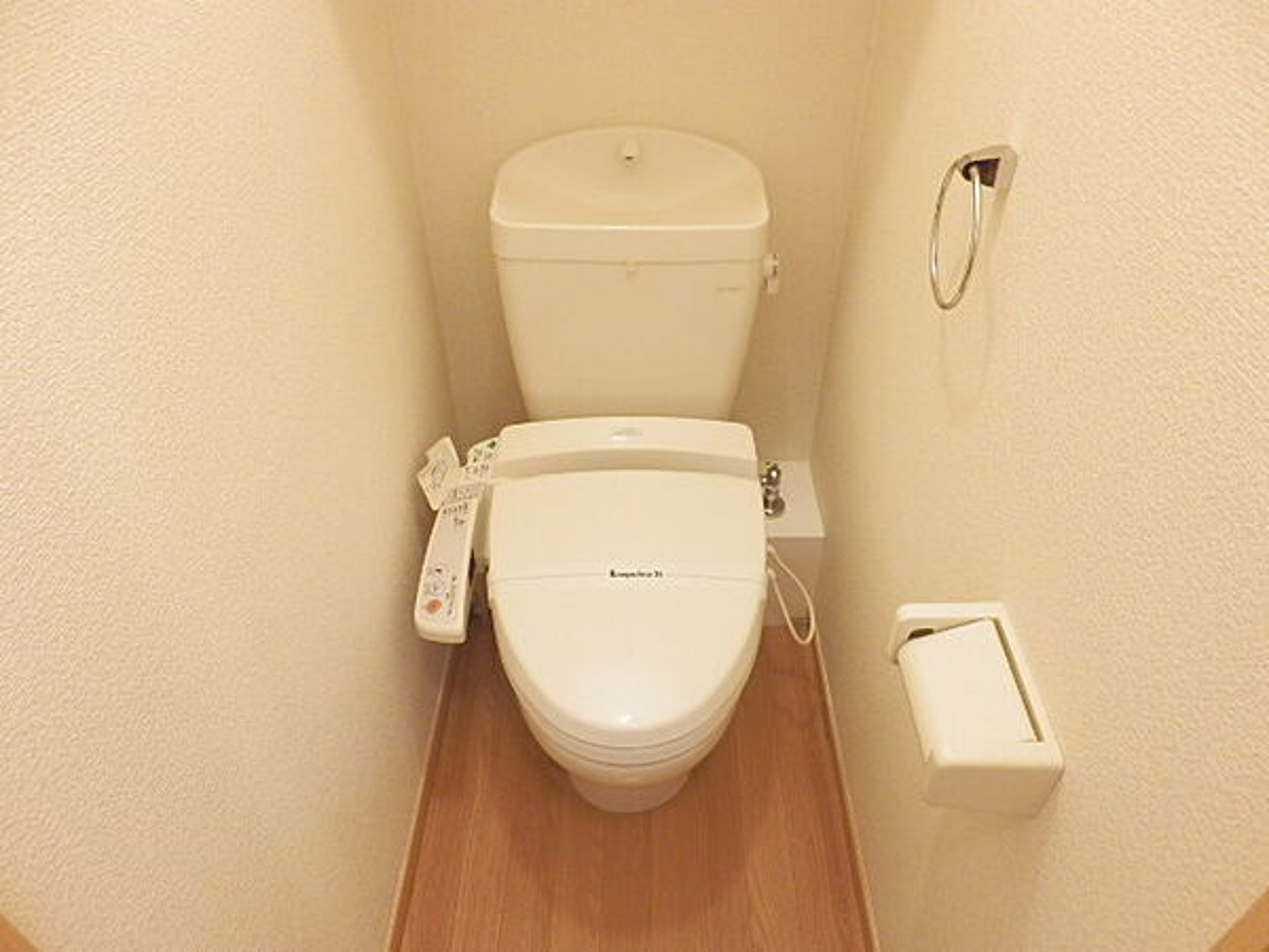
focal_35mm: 24
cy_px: 476
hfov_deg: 71.6
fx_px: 880
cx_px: 634
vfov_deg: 56.8
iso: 800
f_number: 3
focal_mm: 4.2
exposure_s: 1/25
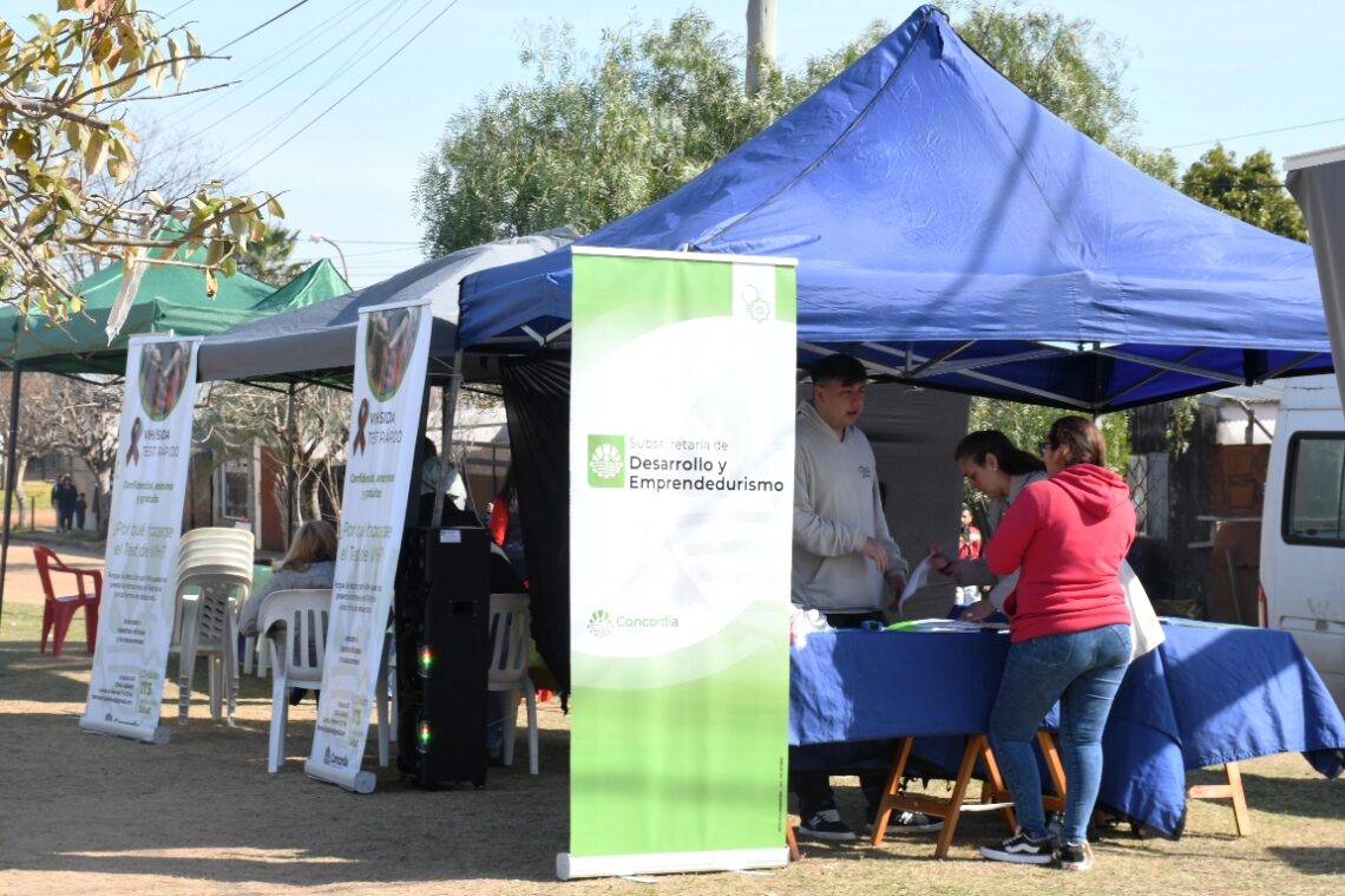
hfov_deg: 27.0
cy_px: 448
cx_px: 672
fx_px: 2801
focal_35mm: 75
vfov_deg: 18.2
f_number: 11
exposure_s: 1/60
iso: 100
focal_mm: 50
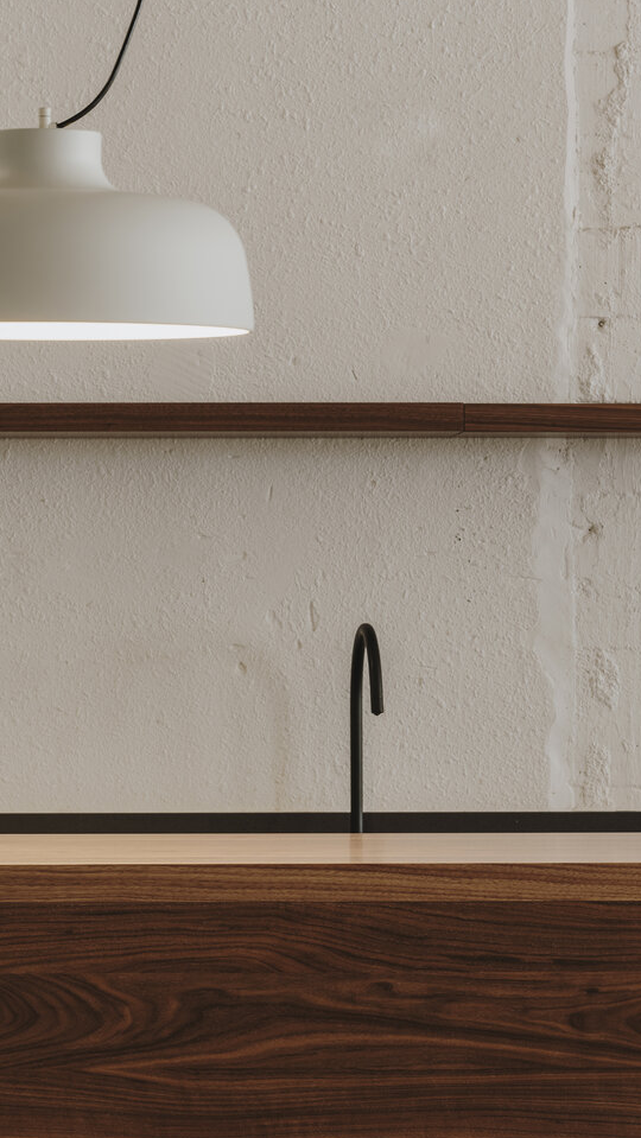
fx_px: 5072
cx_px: -22
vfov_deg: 12.8
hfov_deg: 7.2
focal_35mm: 168
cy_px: 757
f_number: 11
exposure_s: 1.7
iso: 200
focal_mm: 110
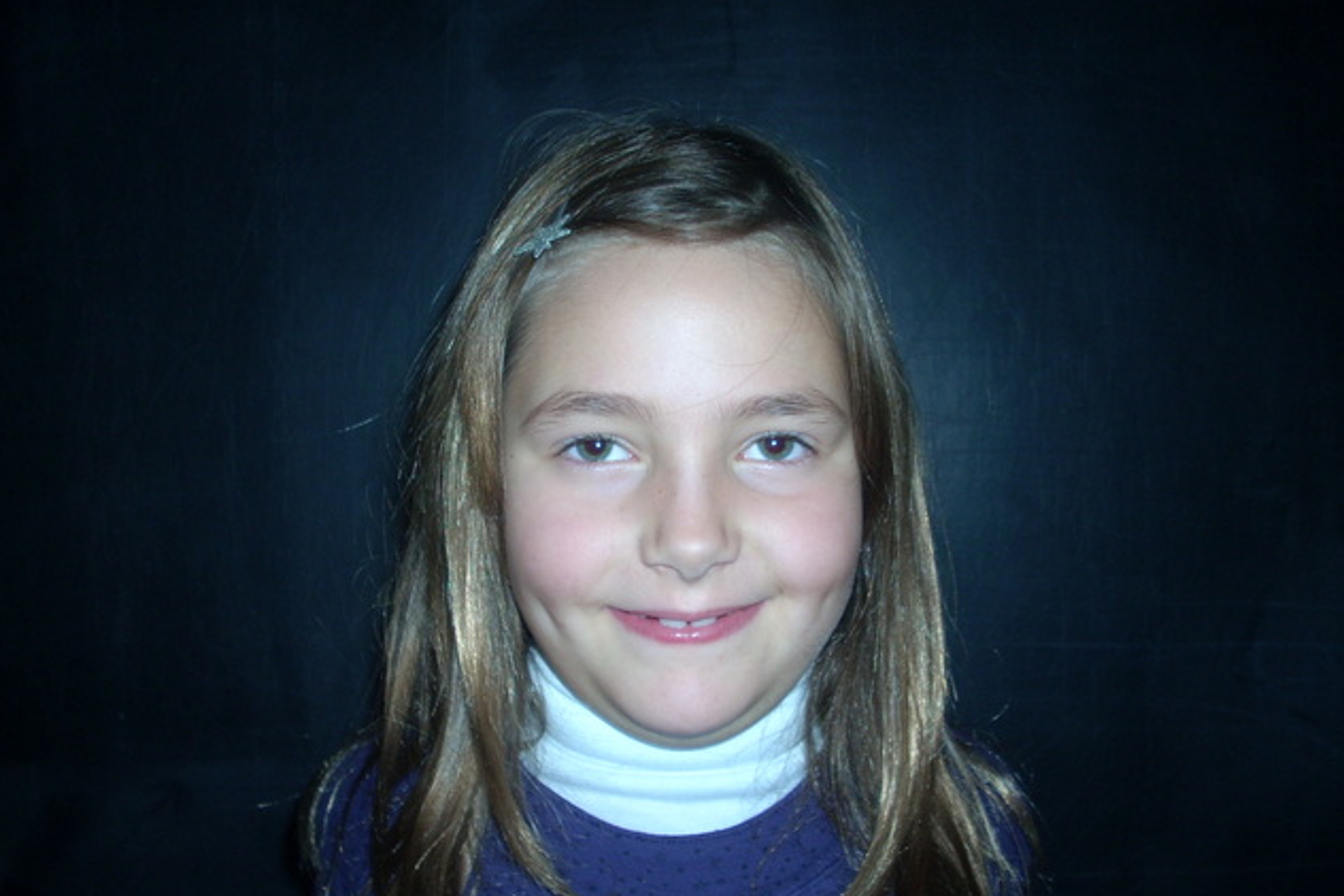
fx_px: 1456
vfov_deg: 34.2
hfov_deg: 49.6
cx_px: 666
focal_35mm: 39
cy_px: 475
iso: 64
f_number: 2.8
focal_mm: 6.2
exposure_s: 1/60
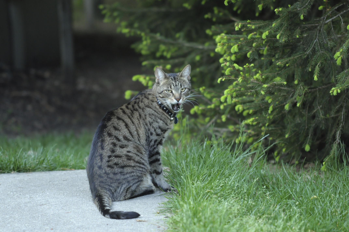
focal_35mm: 128
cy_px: 116
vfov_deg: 10.7
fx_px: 1235
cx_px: 174
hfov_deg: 16.1
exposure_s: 1/250
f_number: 2.8
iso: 1000
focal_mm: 85
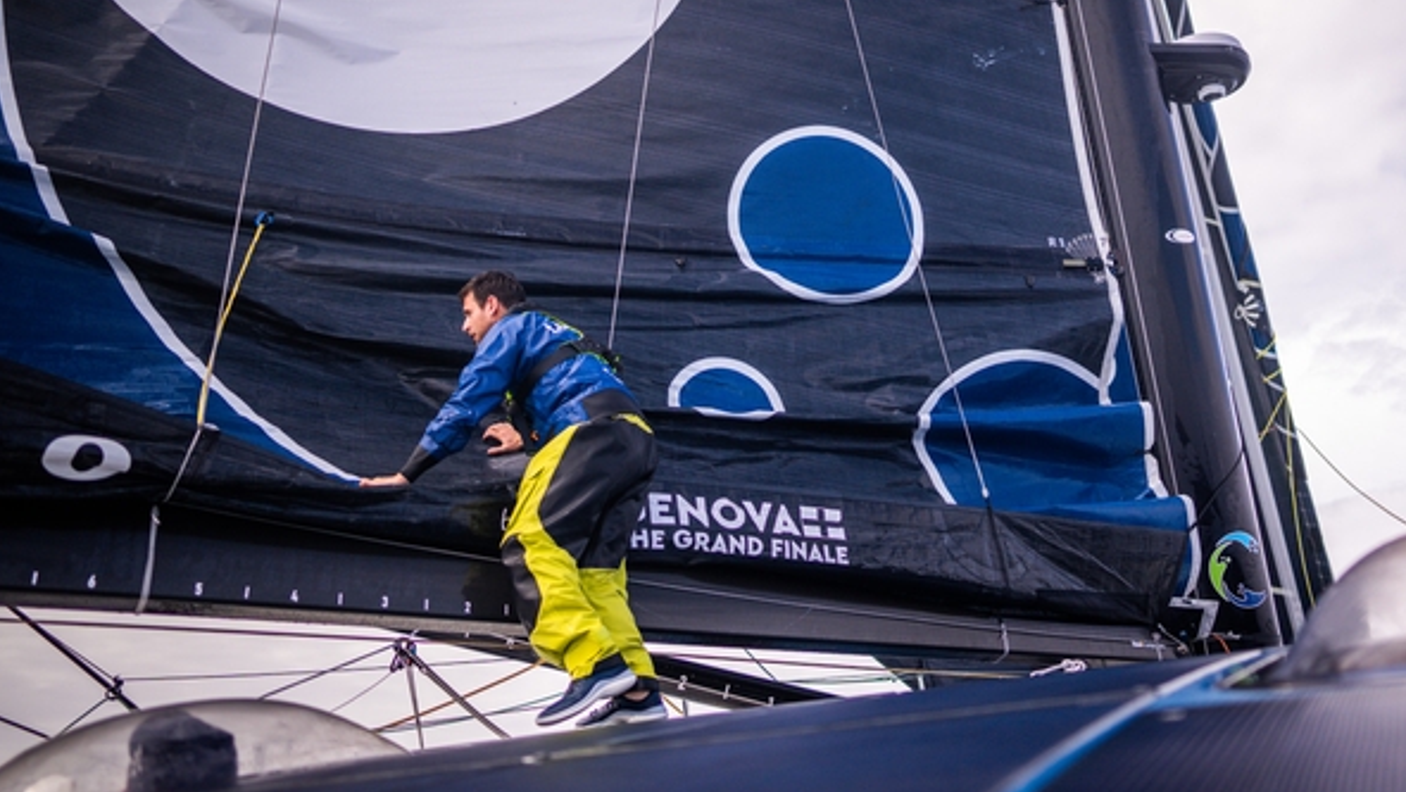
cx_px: 859
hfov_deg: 57.4
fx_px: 1268
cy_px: 303
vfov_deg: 34.5
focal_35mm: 34
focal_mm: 24
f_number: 1.4
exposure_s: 1/1250
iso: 250
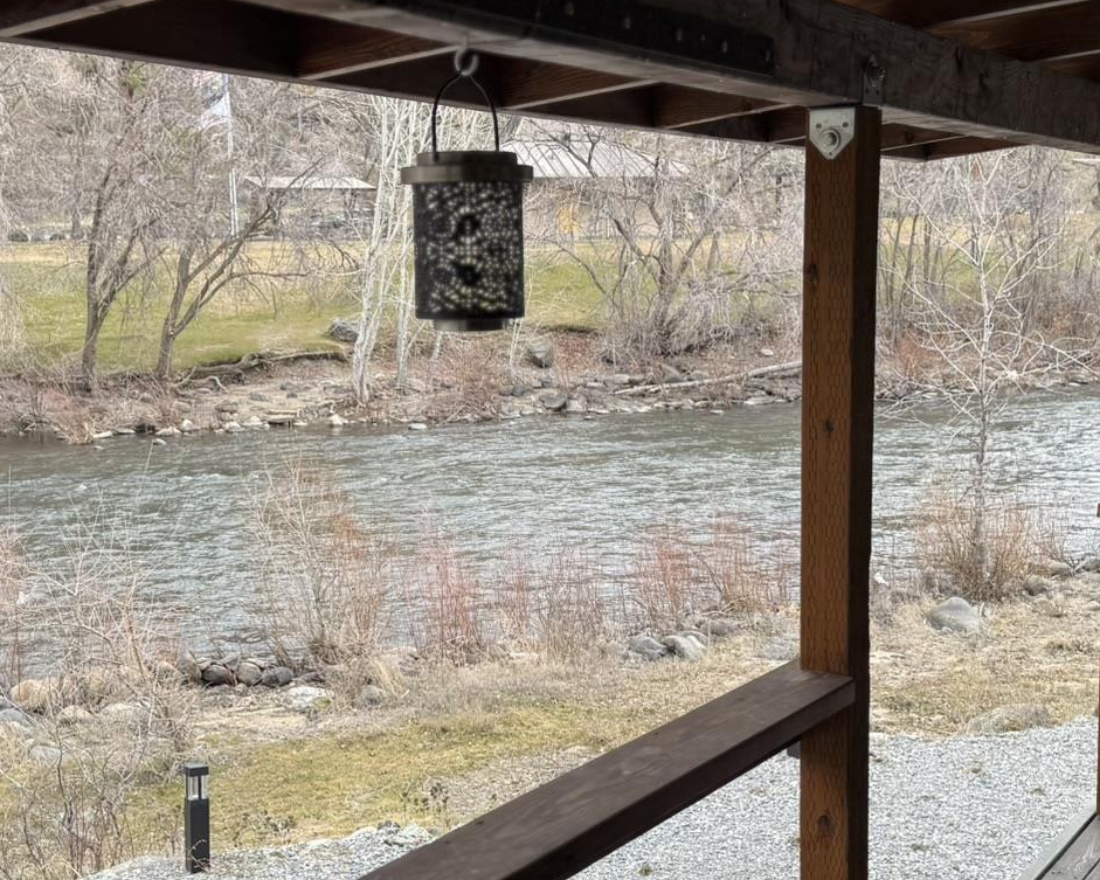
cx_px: 531
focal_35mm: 51
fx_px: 1661
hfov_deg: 36.6
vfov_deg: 29.6
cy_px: 545
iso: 80
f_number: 1.78
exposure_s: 1/598
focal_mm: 6.76
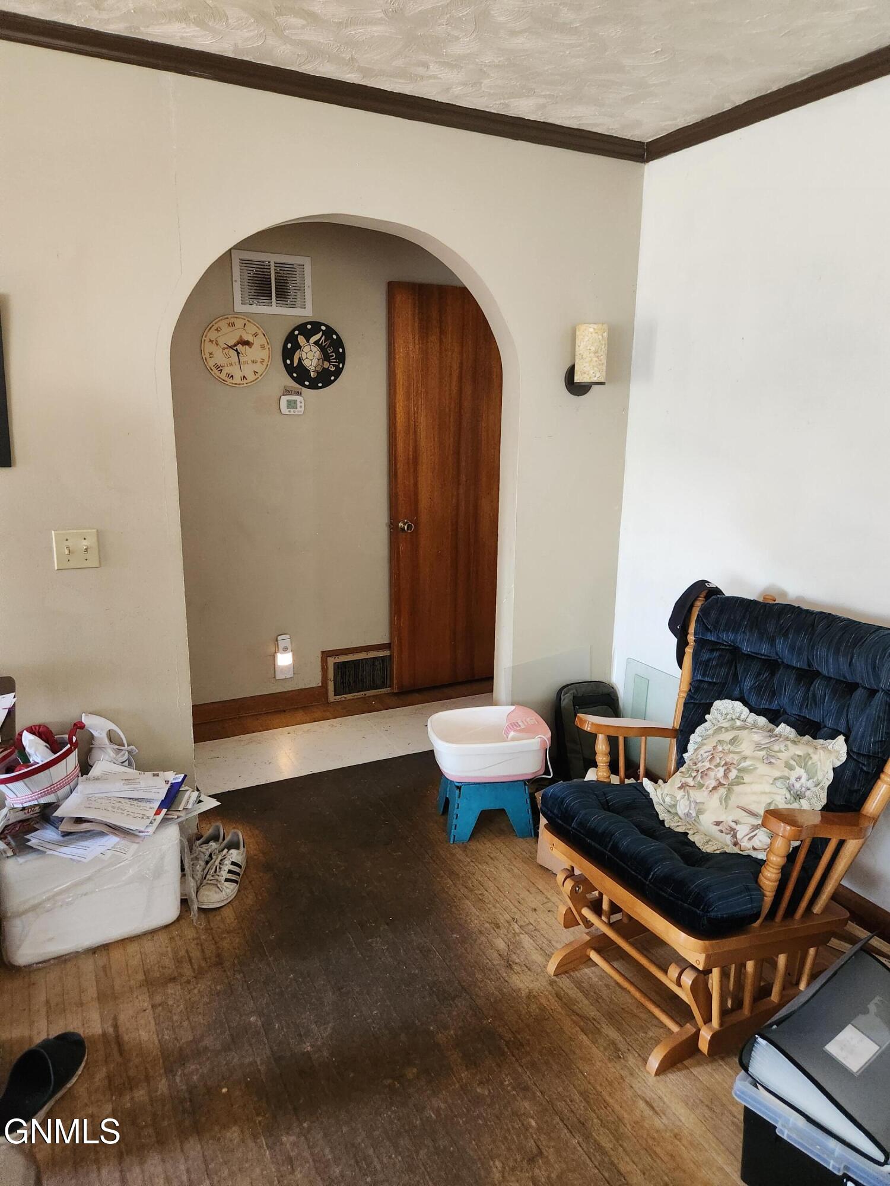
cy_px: 593
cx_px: 445
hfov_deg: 58.9
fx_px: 788
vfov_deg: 73.9
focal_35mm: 23
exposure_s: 1/120
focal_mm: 5.4
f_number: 1.8
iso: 800
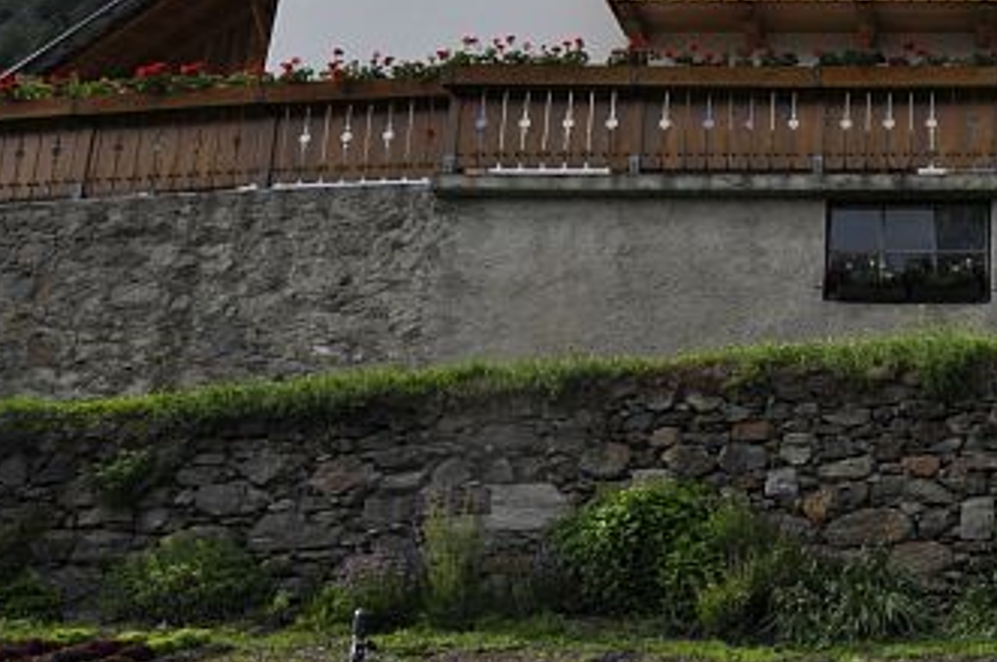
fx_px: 1605
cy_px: -59
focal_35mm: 58
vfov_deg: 22.1
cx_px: 1111
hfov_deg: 30.6
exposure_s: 1/250
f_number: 8
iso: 200
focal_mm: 16
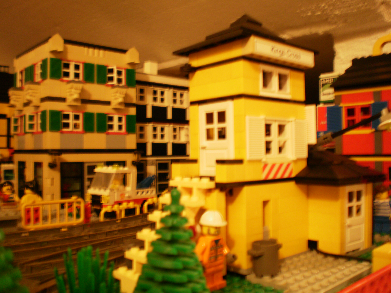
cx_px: 196
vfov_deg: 39.7
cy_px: 146
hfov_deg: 51.4
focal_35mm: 36
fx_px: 407
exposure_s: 1/2
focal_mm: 6.3
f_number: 3.1
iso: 125
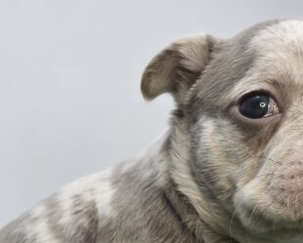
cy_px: 221
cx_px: 157
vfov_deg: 20.3
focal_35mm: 74
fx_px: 664
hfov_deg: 25.7
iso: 32
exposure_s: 1/120
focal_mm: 6.3
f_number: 1.7
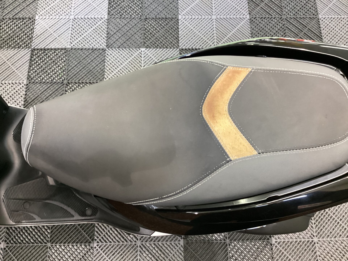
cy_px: 130
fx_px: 312
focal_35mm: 31
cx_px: 174
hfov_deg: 58.4
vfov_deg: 45.4
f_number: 2.4
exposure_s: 1/40
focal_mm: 3.3
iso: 250
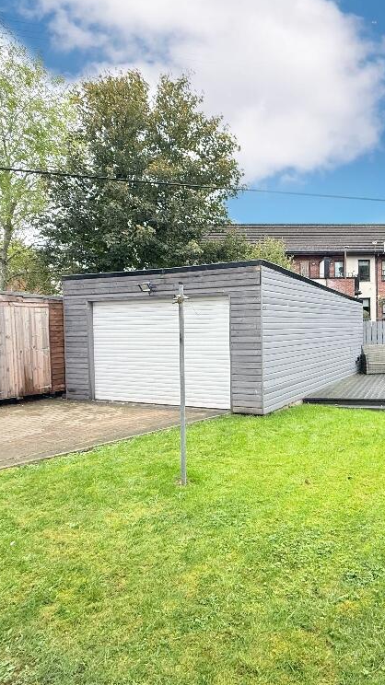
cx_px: 275
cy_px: 332
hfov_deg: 51.9
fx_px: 381
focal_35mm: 21
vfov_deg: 83.8
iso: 64
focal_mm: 2.22
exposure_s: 1/161
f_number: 2.2
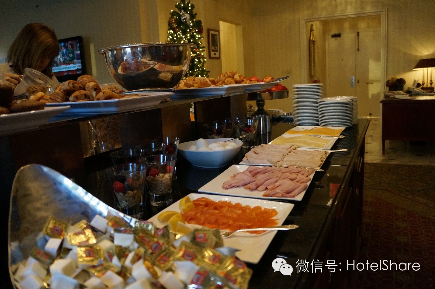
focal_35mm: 27
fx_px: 326
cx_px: 218
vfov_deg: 47.8
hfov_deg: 67.4
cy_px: 144
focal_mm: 18
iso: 3200
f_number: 3.5
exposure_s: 1/125
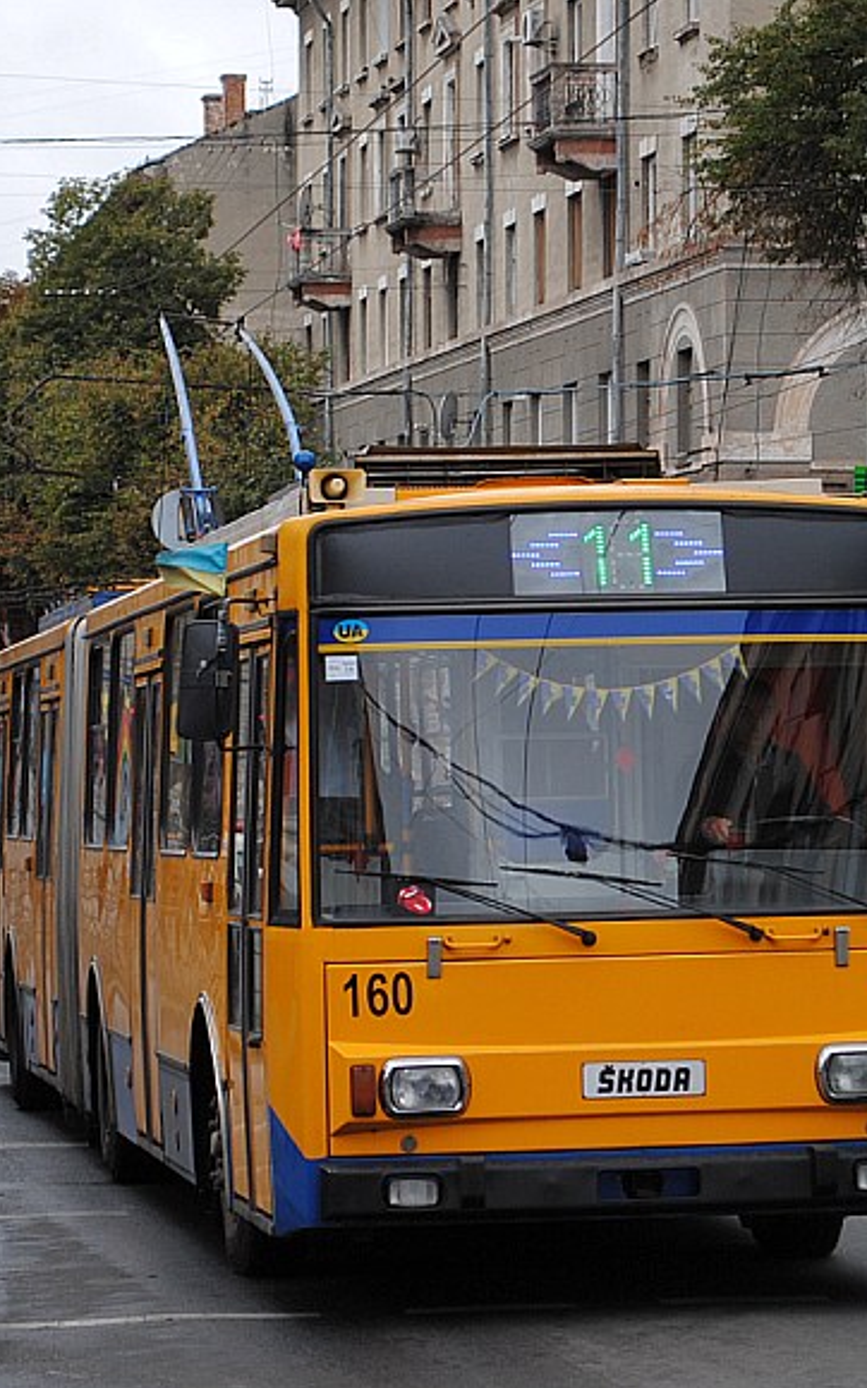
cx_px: 486
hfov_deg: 8.8
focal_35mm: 149
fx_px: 5635
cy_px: 706
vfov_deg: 14.1
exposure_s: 1/125
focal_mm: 55
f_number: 5.6
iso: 180
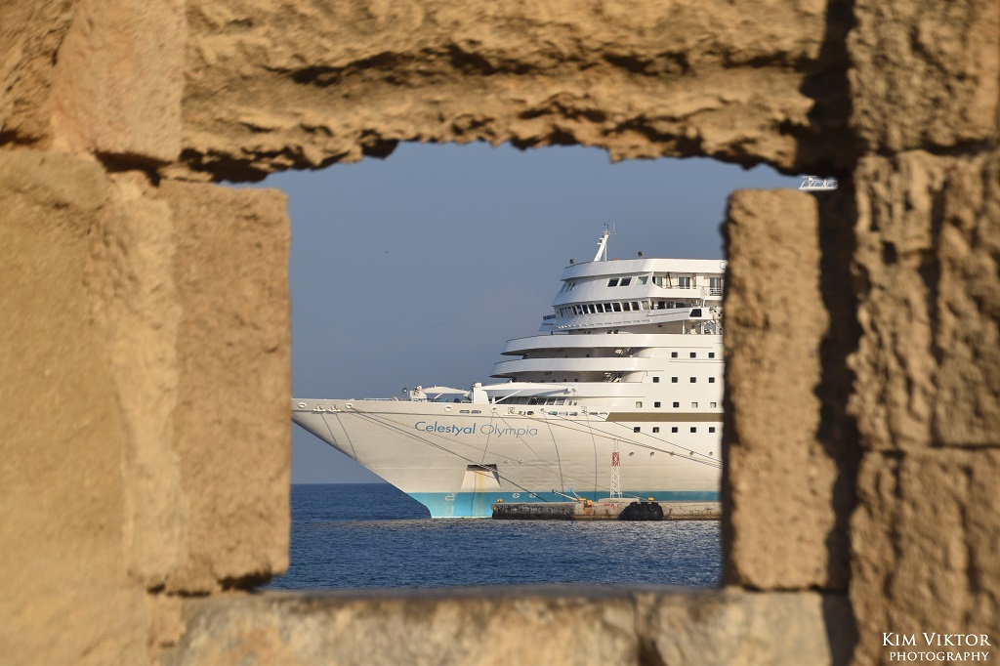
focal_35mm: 138
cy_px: 333
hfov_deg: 14.9
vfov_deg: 9.9
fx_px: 3832
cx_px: 500
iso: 200
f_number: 8
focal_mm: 92
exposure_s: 1/1000
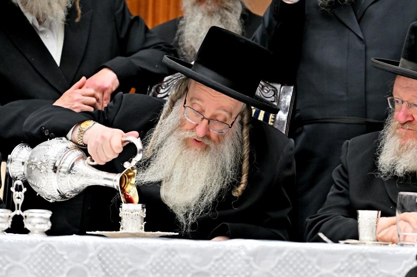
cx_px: 208
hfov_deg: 6.9
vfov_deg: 4.6
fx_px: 3474
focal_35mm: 300
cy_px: 138
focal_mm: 200
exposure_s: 1/250
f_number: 2.8
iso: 800
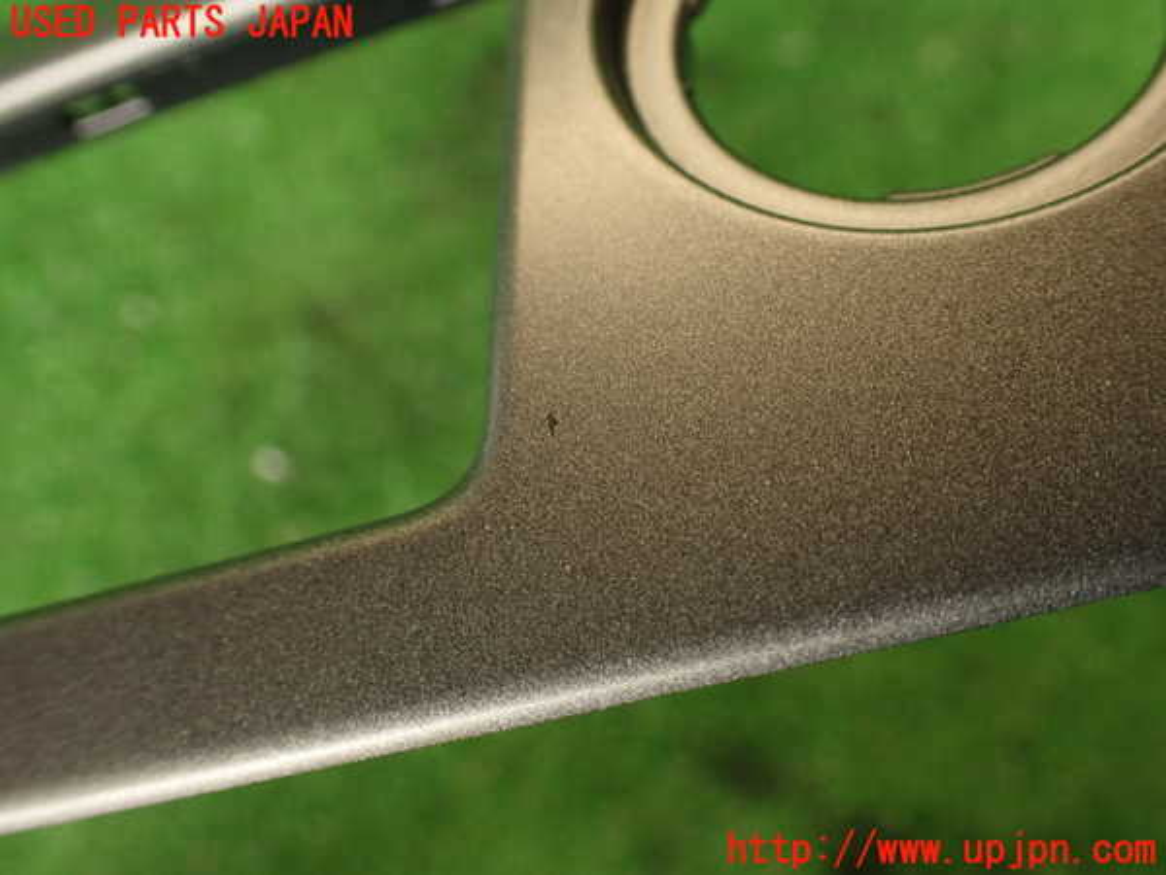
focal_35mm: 32
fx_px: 1078
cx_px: 583
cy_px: 438
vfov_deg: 44.2
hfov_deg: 56.8
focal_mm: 5.79
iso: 200
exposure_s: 1/50
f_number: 2.4
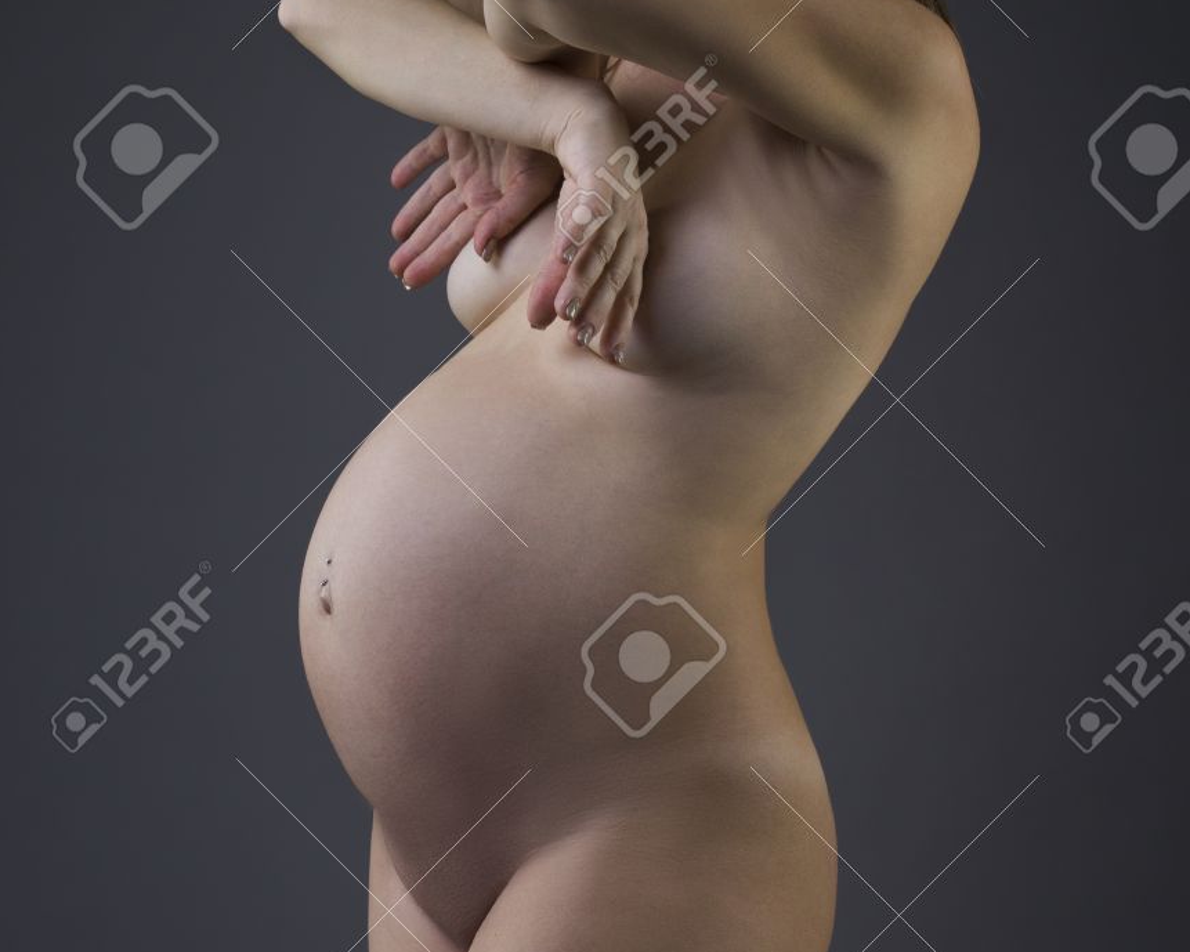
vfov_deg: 9.1
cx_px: 596
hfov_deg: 11.3
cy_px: 401
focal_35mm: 170
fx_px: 5988
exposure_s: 1/160
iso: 100
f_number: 8
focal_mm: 80
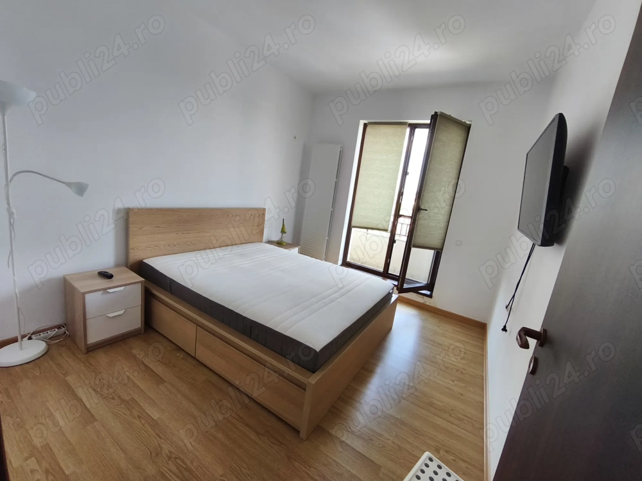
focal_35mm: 15
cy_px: 240
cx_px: 321
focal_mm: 1.91
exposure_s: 1/50
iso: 80
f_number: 2.2
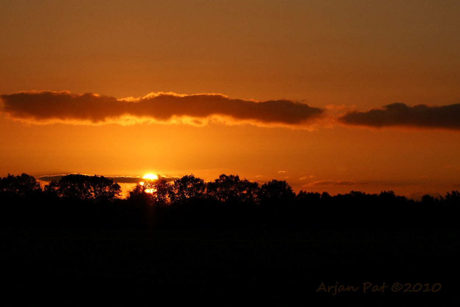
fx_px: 1916
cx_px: 230
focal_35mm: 150
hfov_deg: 13.7
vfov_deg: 9.1
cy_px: 154
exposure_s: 1/1600
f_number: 5
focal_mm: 100
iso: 100
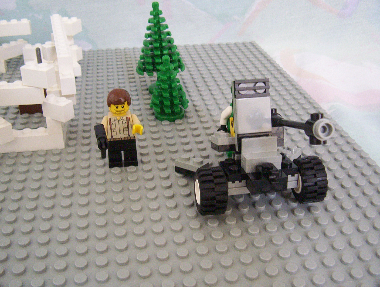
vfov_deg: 37.0
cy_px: 144
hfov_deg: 47.8
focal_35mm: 39
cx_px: 190
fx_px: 429
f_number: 3.84
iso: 200
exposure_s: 1/8.26
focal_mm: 5.26
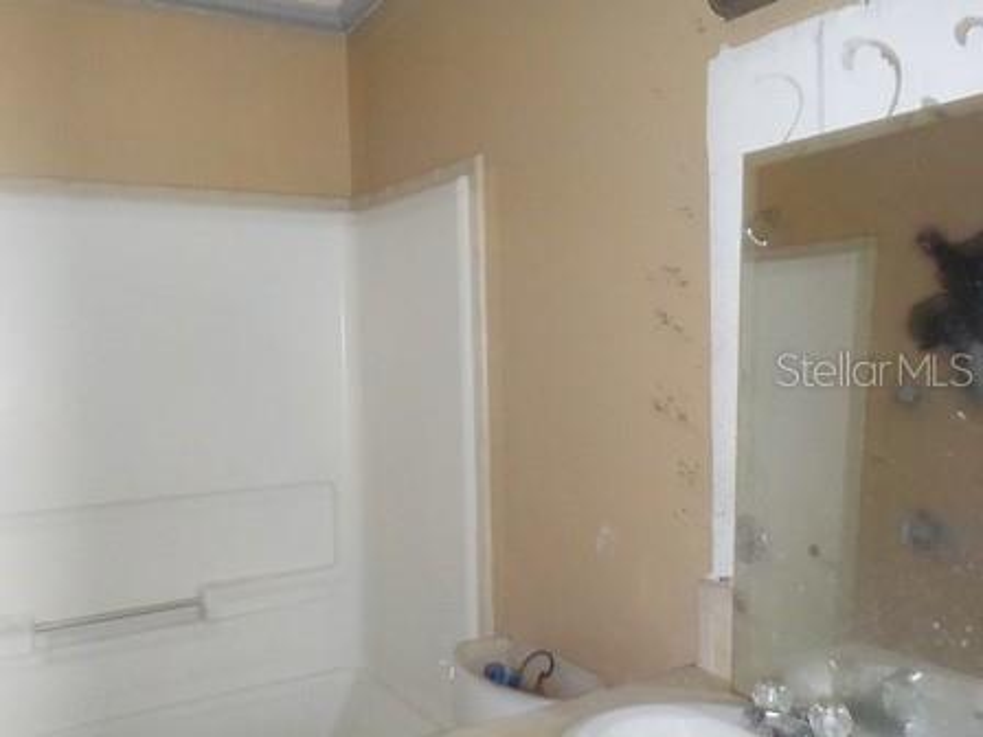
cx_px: 492
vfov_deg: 46.8
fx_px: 852
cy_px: 368
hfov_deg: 60.0
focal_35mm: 30
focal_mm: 4.1
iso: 800
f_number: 3.3
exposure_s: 1/6
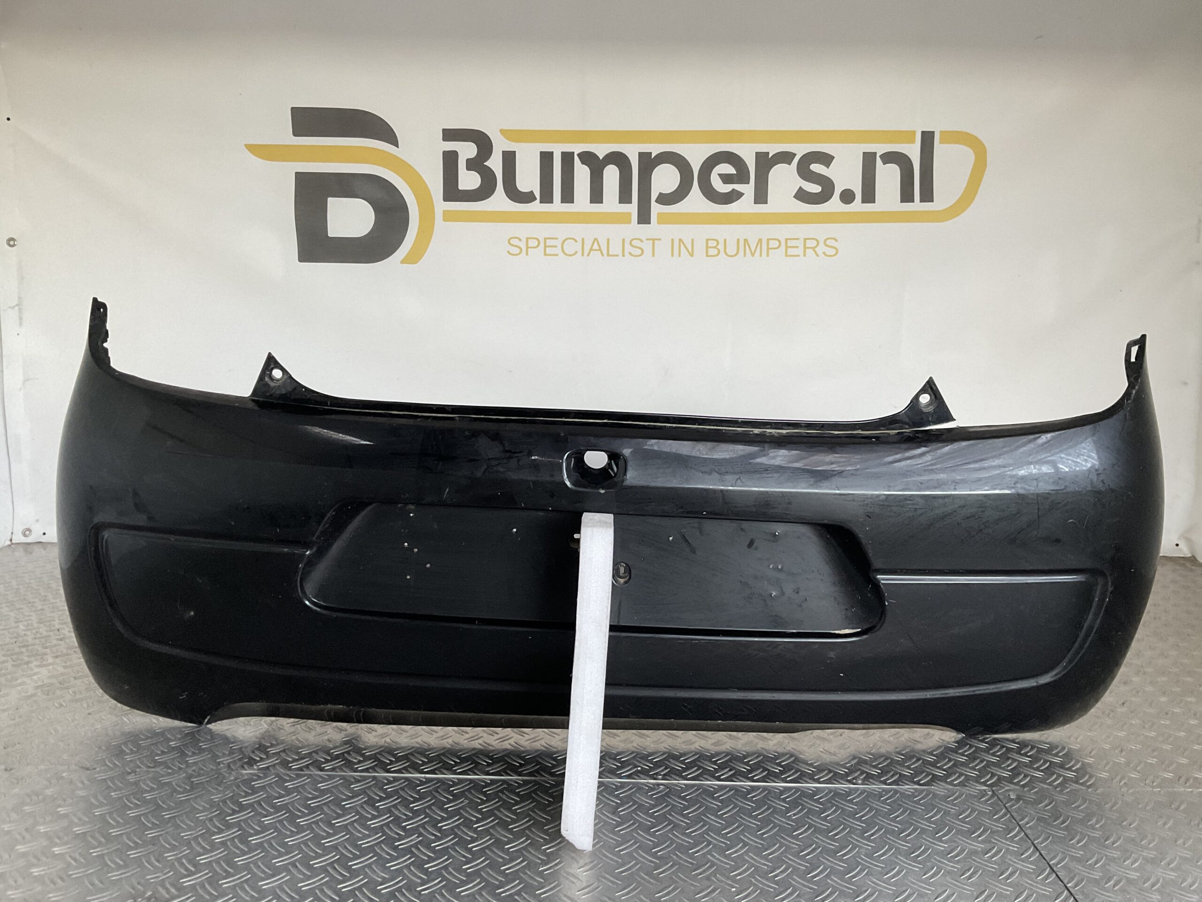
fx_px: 1007
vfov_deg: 48.2
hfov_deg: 61.7
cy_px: 451
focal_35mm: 29
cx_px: 601
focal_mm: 3
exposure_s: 1/50
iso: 125
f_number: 1.8
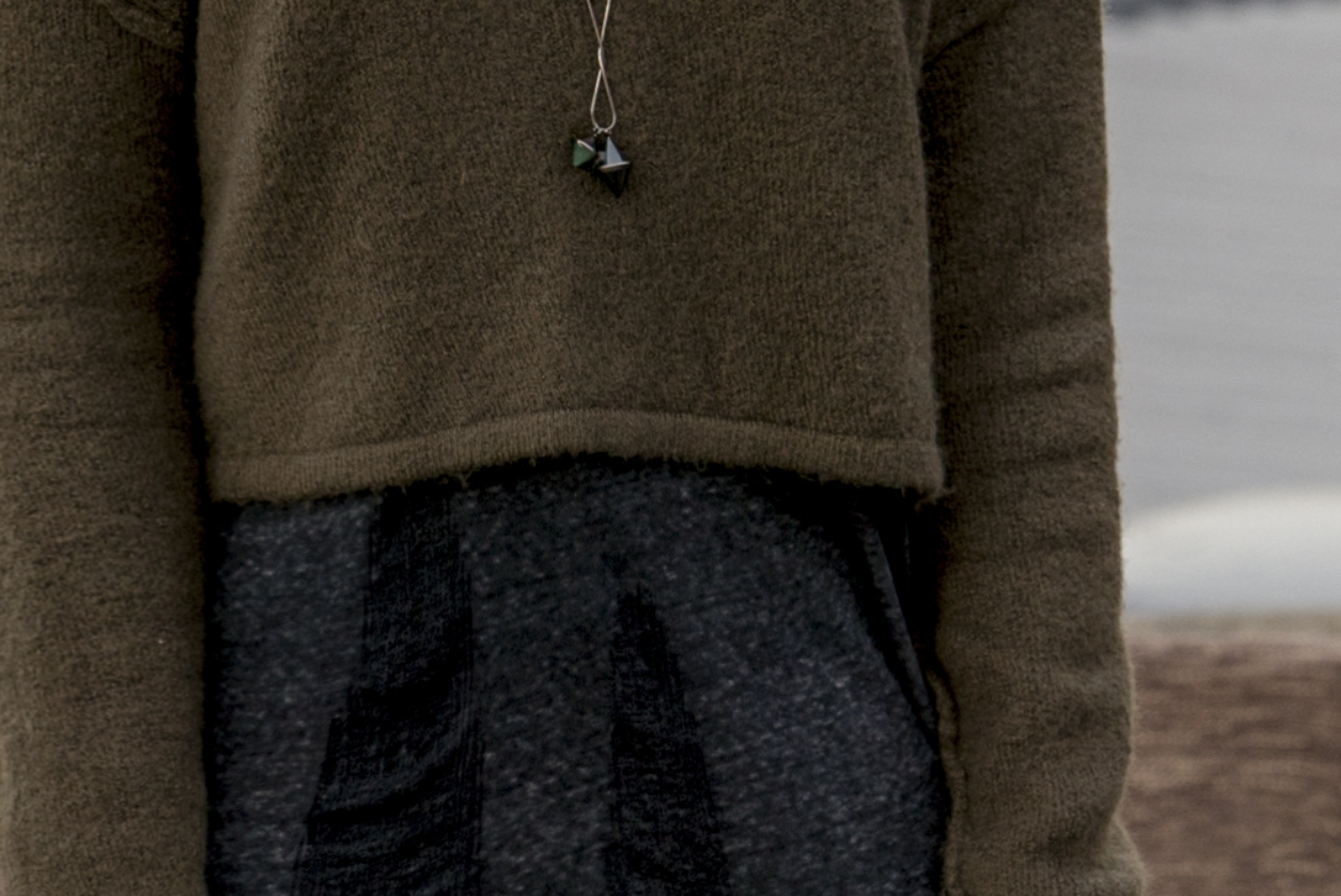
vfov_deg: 5.0
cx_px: 248
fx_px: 10174
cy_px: 130
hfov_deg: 7.5
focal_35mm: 273
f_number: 4.5
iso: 400
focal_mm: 70
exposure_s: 1/160
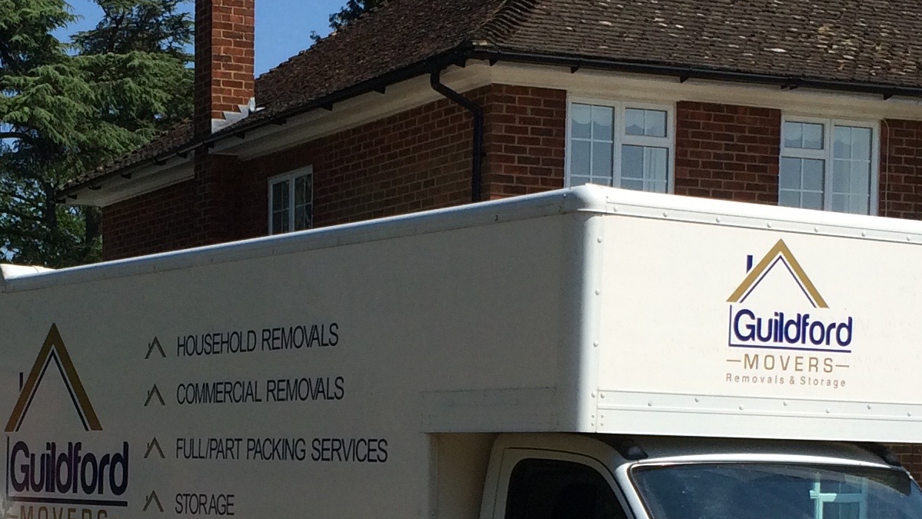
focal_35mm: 86
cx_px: 329
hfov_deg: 24.6
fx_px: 2103
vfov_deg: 13.8
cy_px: 580
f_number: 2.2
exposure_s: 1/2740
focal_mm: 4.15
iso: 32
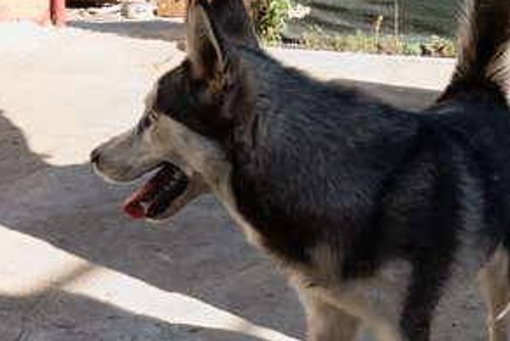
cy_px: 331
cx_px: 253
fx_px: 1091
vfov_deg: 17.4
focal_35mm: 77
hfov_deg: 26.3
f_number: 1.9
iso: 442
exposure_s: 1/900
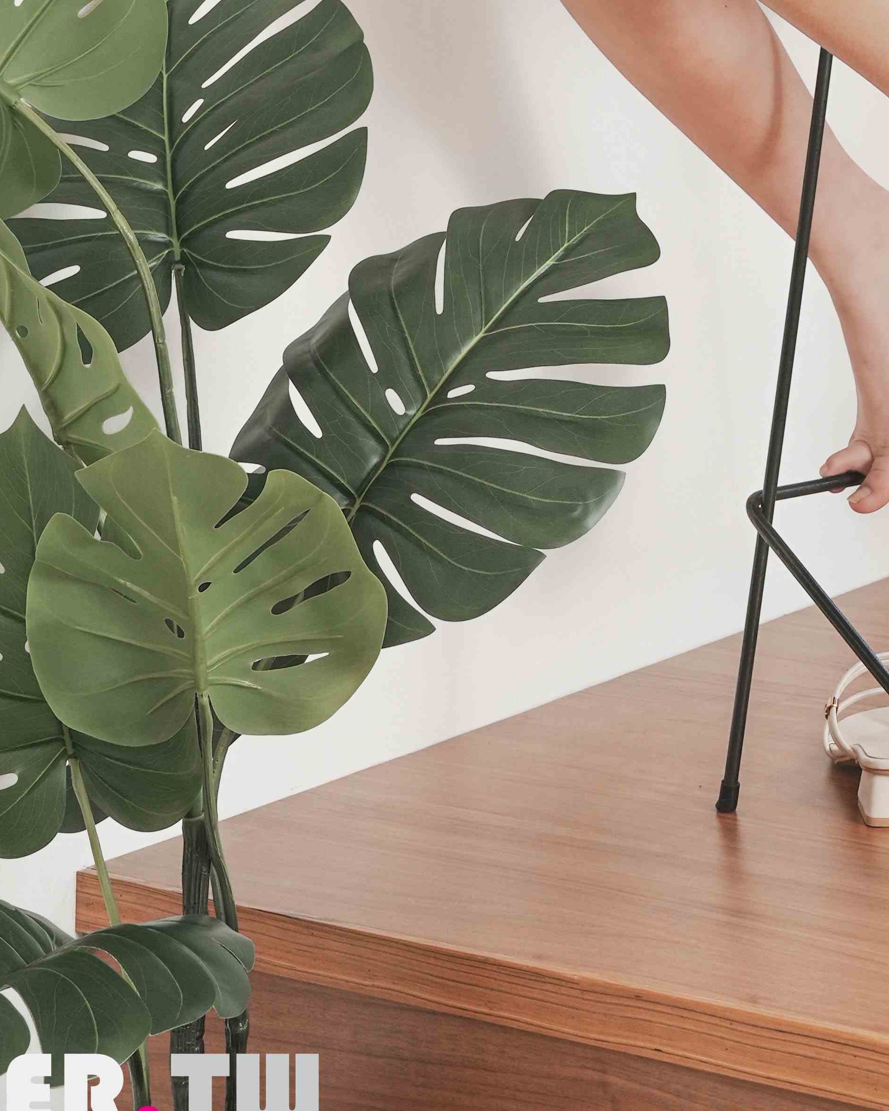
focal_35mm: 95
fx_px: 3125
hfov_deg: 15.9
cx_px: 847
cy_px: -394
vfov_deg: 18.5
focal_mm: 35
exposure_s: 1/60
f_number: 8
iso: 200
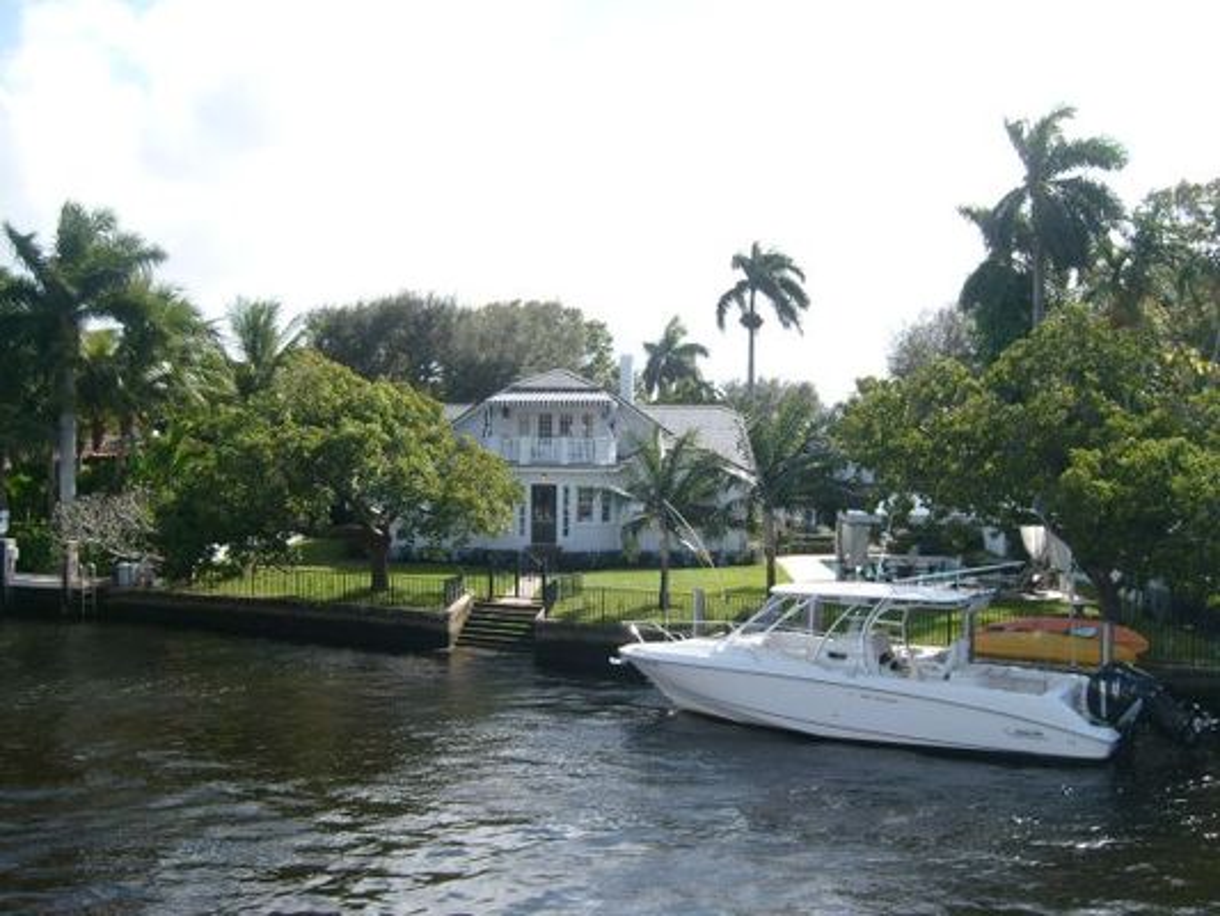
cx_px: 610
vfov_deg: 40.7
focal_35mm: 35
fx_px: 1234
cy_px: 458
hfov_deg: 52.6
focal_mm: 5.8
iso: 80
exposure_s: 1/180
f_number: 7.1
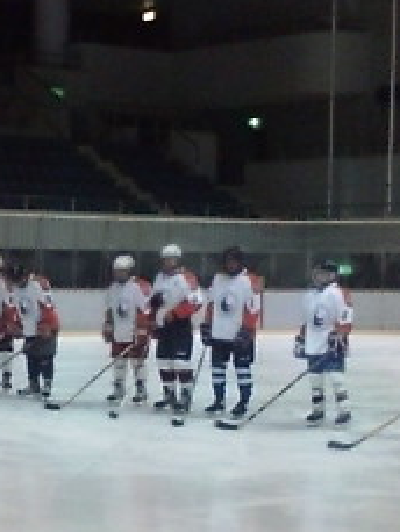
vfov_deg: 23.9
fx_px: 1247
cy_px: 388
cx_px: 26
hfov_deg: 17.9
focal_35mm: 81
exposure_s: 1/83.3
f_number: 3.5
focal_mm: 3.73
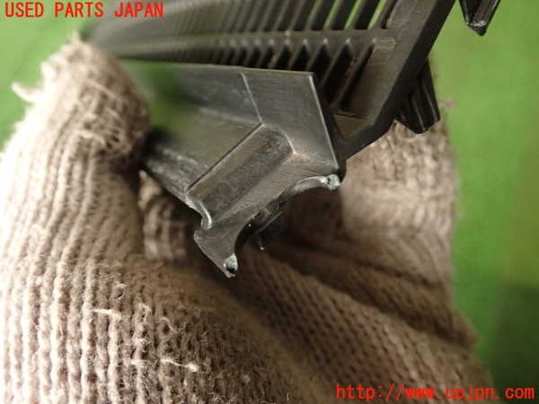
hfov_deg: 51.4
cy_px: 202
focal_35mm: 36
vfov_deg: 39.7
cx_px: 270
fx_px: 561
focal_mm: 6.37
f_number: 2.5
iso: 640
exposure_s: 1/40
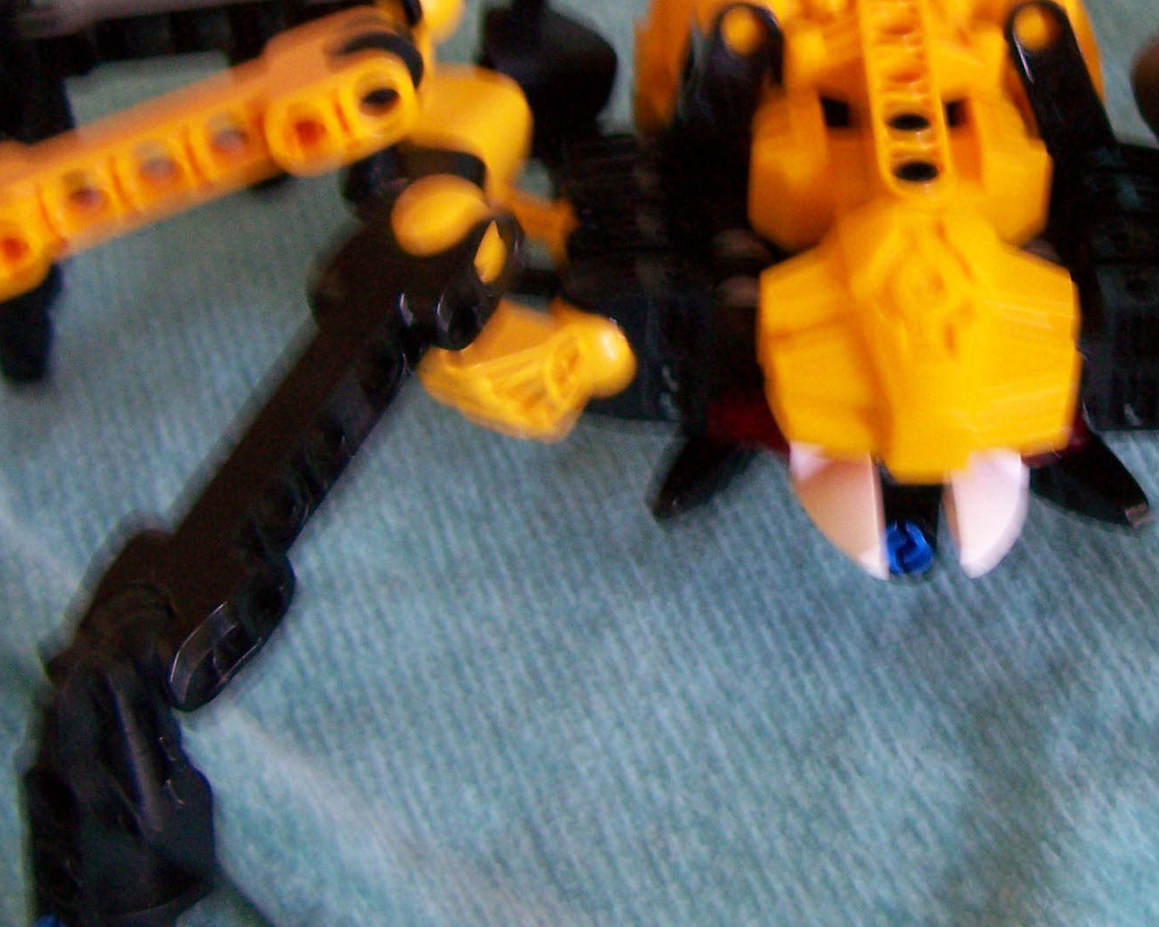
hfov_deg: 23.6
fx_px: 2744
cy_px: 255
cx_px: 878
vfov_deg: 19.1
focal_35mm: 80
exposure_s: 1/13
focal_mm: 6.3
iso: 160
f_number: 2.8
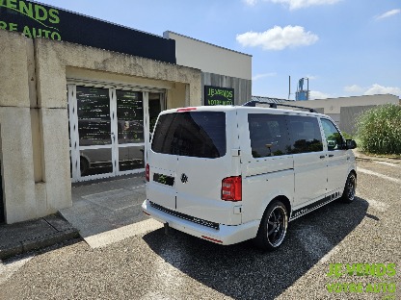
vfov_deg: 58.9
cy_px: 150
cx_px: 200
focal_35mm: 23
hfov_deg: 73.9
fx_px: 266
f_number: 1.8
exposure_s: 1/1854
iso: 25
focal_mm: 5.4
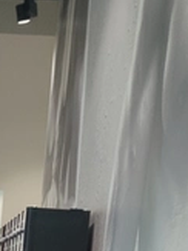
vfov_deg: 14.6
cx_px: -103
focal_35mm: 118
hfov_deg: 11.9
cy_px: 454
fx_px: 856
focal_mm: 6.72
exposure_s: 1/50
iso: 105
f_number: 1.69
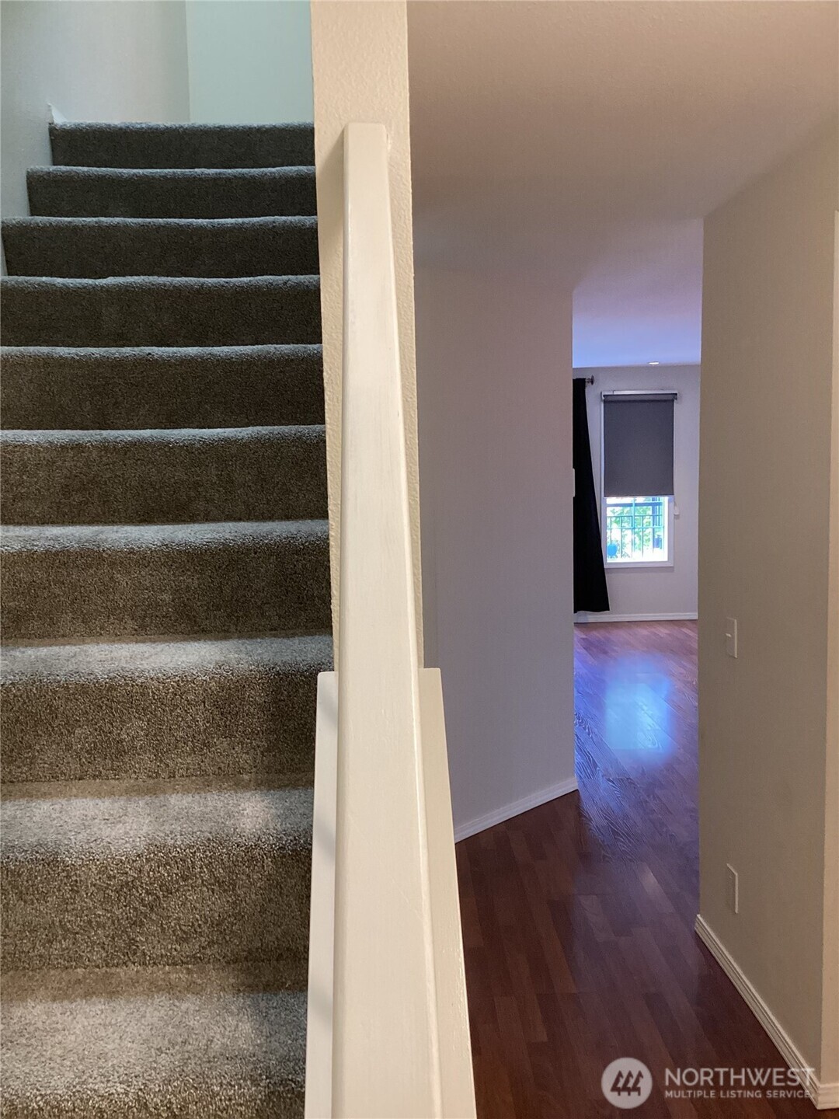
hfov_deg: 45.4
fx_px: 1002
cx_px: 420
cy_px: 560
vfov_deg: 58.4
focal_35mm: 31
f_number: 2.4
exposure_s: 1/60
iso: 320
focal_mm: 3.3
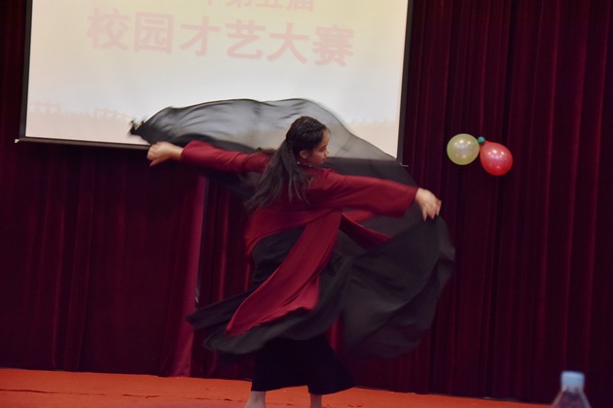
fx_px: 1915
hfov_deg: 18.2
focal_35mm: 112
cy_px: 204
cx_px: 306
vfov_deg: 12.2
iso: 1000
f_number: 5.3
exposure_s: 1/125
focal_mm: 75
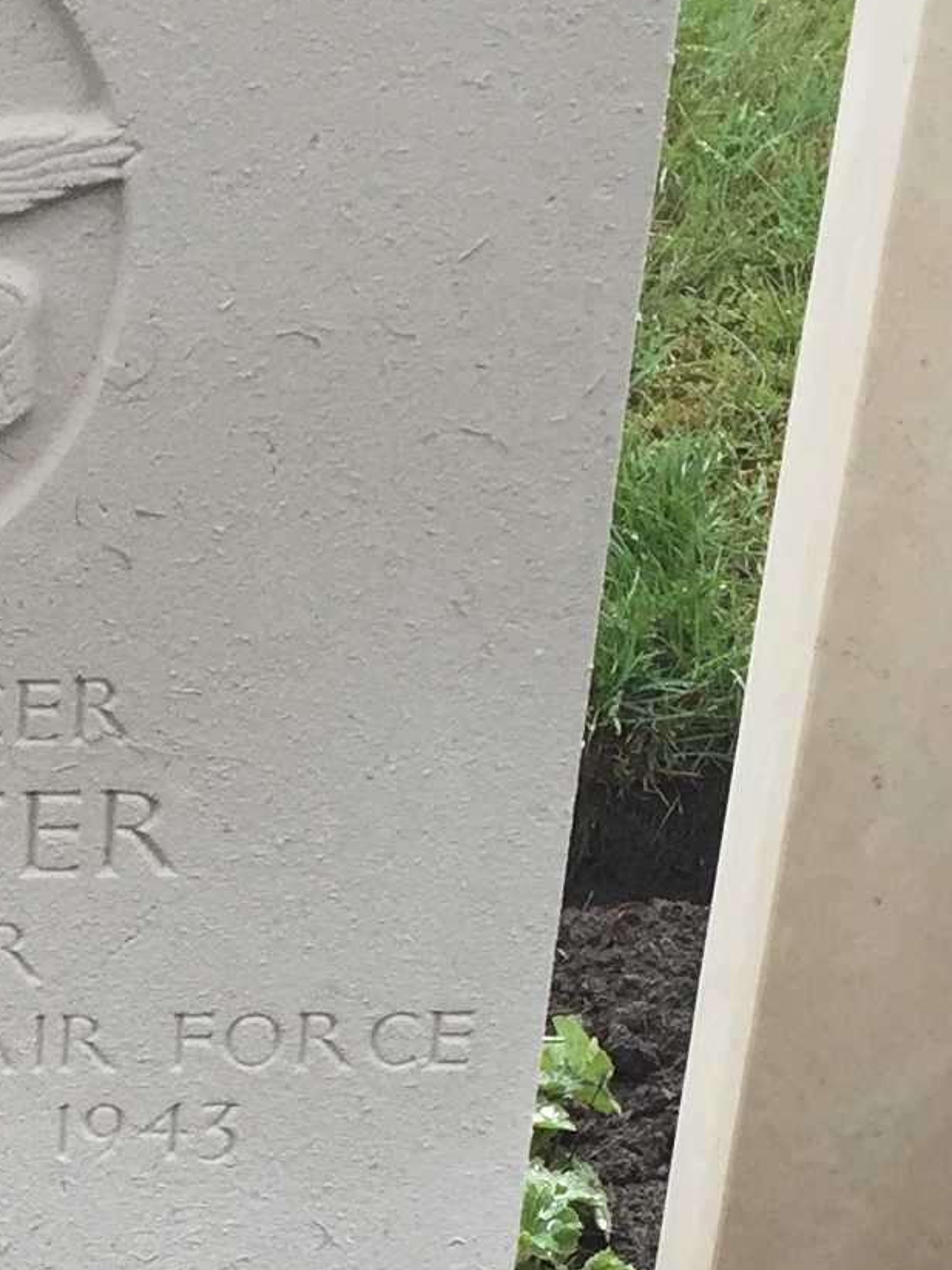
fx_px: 4218
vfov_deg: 16.1
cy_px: 1730
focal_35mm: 115
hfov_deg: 12.4
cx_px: -319
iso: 32
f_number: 2.2
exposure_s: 1/335
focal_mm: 4.15
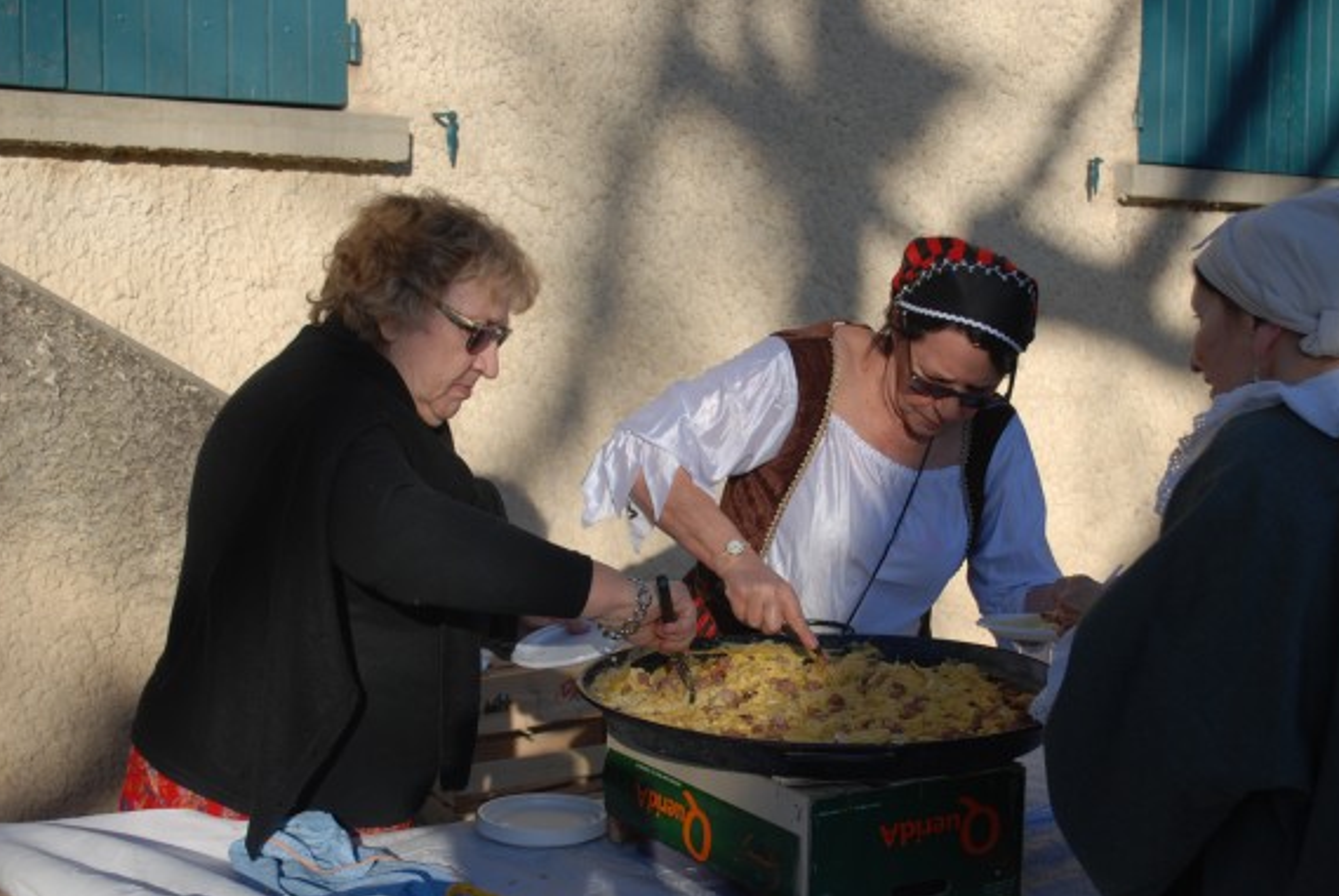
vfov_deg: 25.1
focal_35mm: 54
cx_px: 715
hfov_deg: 36.8
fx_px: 2011
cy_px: 481
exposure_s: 1/640
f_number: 4.8
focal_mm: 32
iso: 100
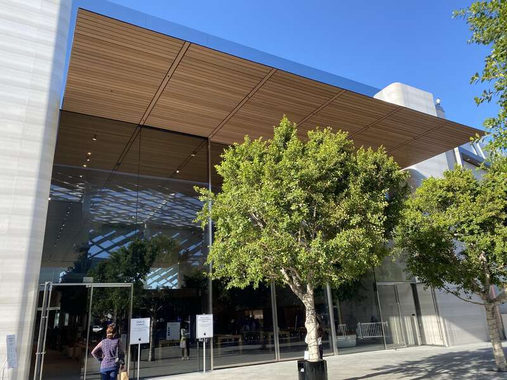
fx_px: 381
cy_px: 190
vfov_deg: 53.1
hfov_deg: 67.3
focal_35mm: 26
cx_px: 254
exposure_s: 1/788
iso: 32
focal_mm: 4.25
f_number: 1.8
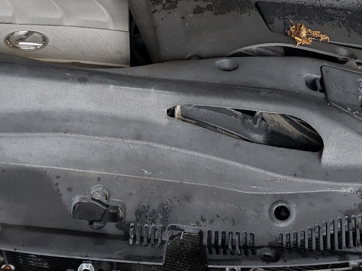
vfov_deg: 23.6
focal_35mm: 62
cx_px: 111
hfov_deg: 30.9
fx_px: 648
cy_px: 95
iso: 78
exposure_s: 1/120
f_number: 1.5
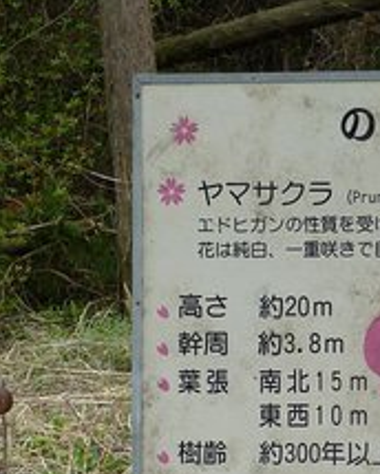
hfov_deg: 5.3
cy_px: 384
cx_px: 294
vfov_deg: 6.6
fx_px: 4091
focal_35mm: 291
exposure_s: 1/100
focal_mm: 28.6
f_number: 5.8
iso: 100
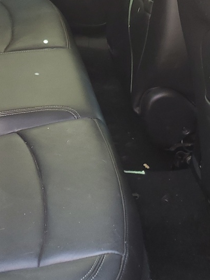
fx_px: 623
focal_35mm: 77
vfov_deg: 25.3
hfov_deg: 18.9
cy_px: 126
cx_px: 36
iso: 56
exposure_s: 1/60.2
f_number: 1.5
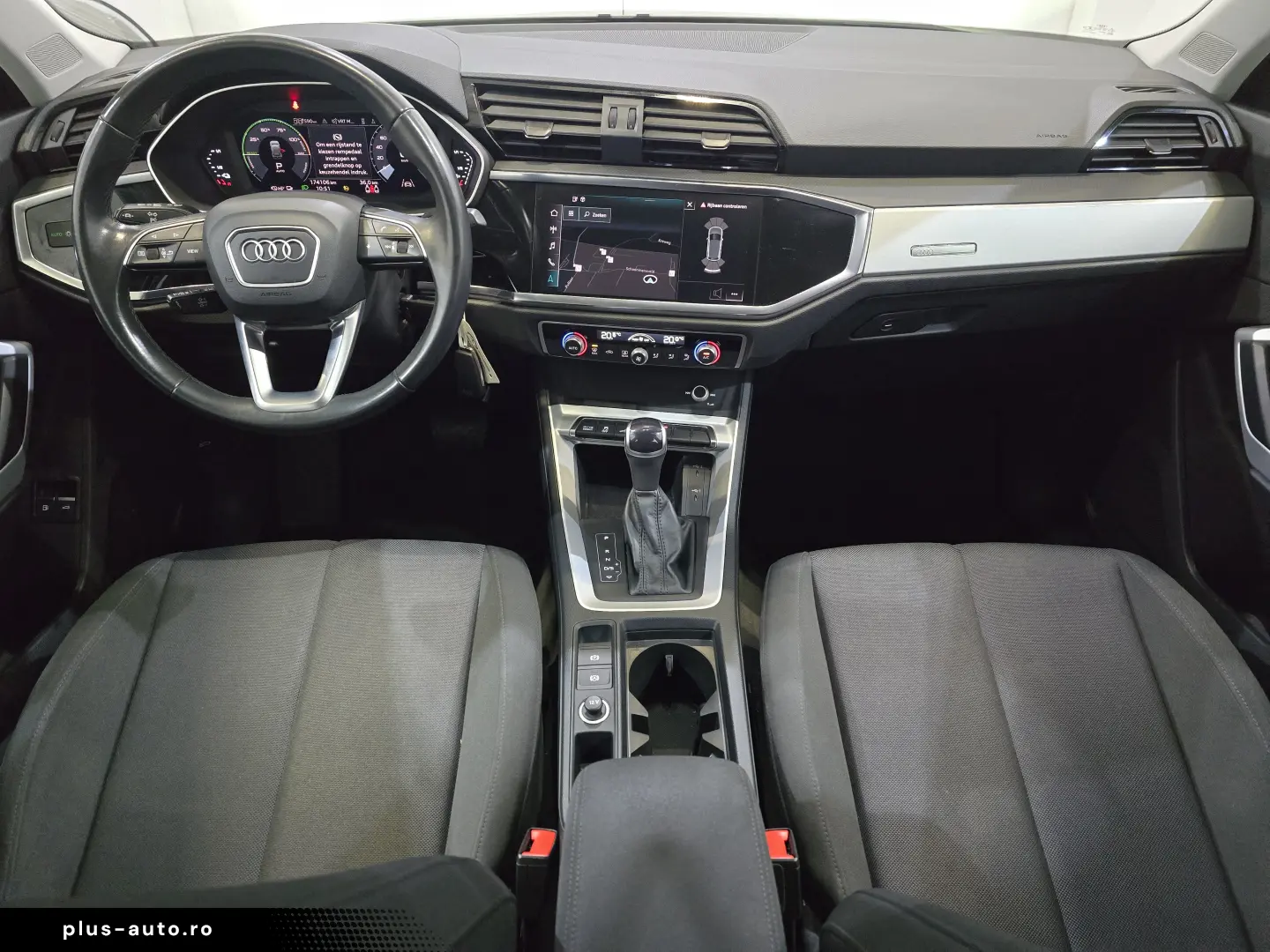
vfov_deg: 58.9
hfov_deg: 73.9
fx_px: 844
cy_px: 476
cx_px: 635
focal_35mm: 23
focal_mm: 6.3
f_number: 1.7
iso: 2500
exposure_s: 1/100
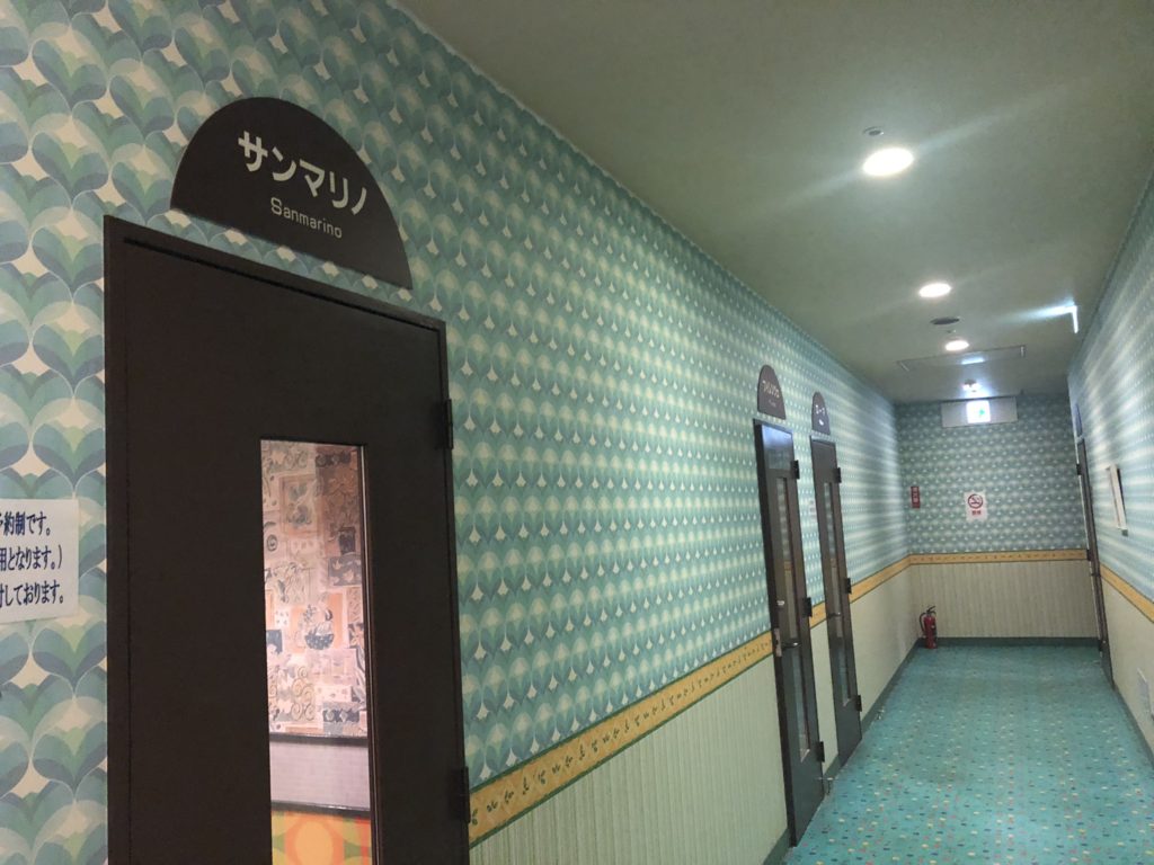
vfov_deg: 49.7
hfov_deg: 63.4
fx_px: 933
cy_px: 432
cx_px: 577
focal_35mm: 28
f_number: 1.8
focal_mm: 3.99
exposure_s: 1/4
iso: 125
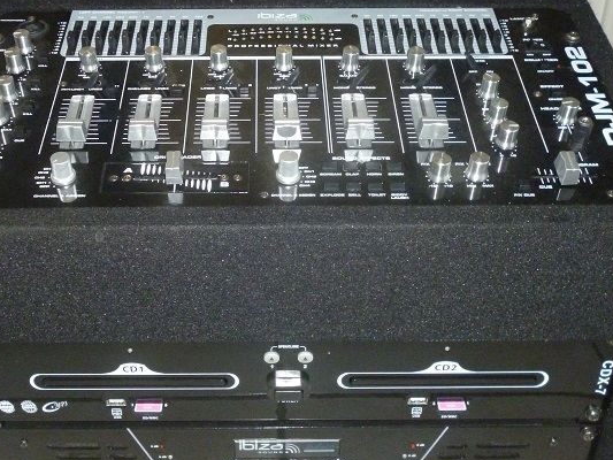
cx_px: 248
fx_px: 850
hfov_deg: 39.5
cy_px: 193
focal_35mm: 48
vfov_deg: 30.2
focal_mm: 5.7
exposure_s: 1/60
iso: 400
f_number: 3.3
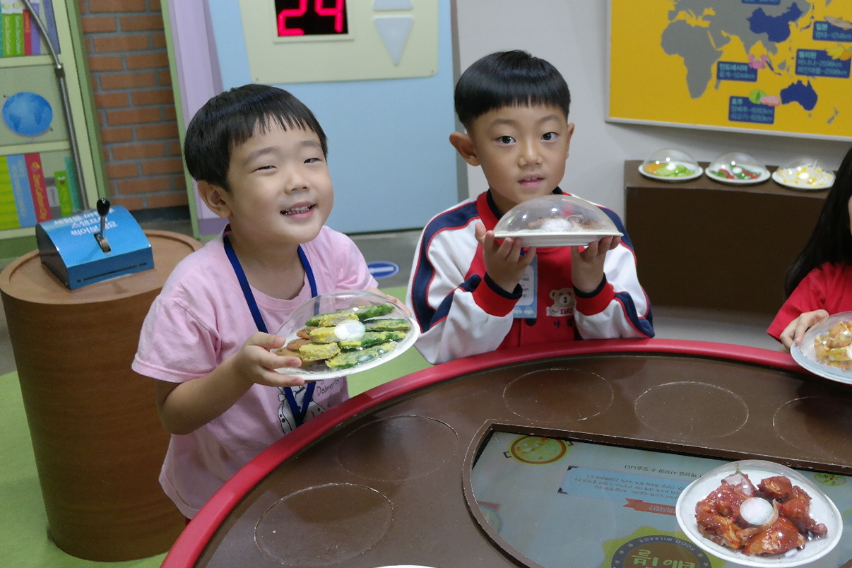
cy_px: 211
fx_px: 1018
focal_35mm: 43
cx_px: 605
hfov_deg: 44.4
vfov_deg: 31.0
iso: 800
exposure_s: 1/40
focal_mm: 20
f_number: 3.5
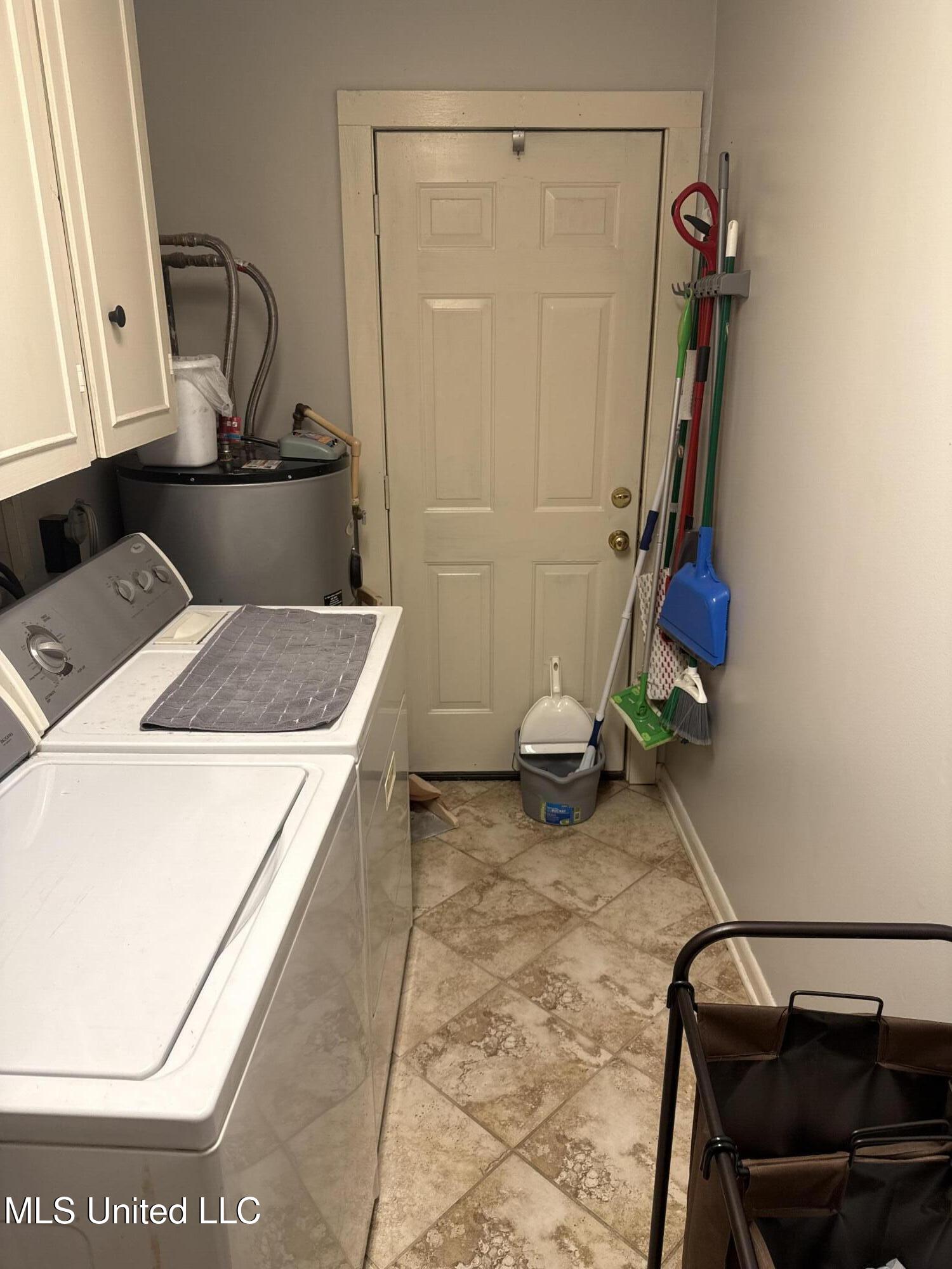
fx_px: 880
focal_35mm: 24
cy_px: 634
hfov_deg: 56.8
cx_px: 476
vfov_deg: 71.6
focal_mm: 6.76
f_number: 1.78
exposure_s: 1/60
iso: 125
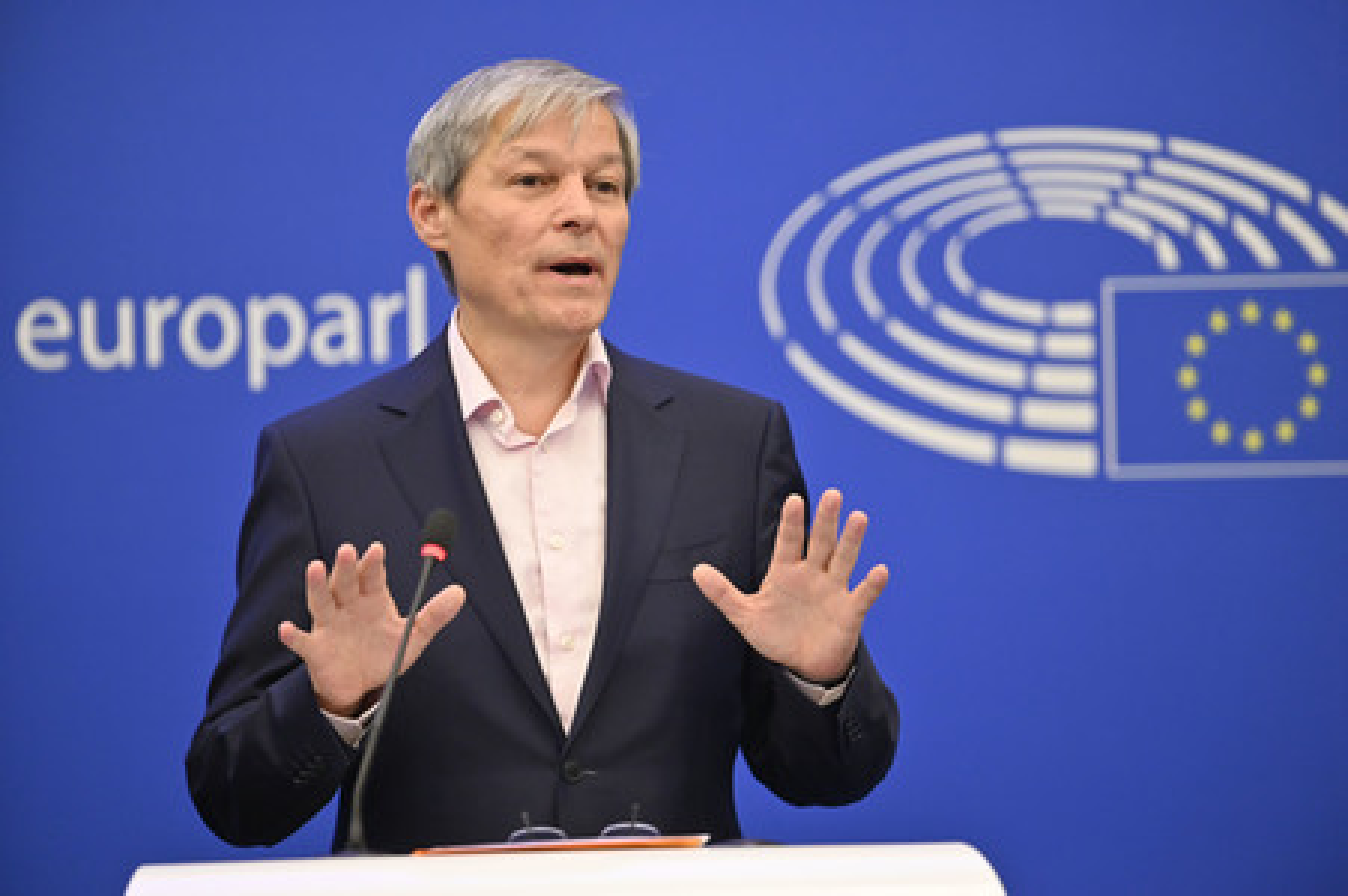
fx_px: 5987
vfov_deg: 8.6
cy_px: 448
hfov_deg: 12.8
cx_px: 674
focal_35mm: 160
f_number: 2.8
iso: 2500
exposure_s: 1/400
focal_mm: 160
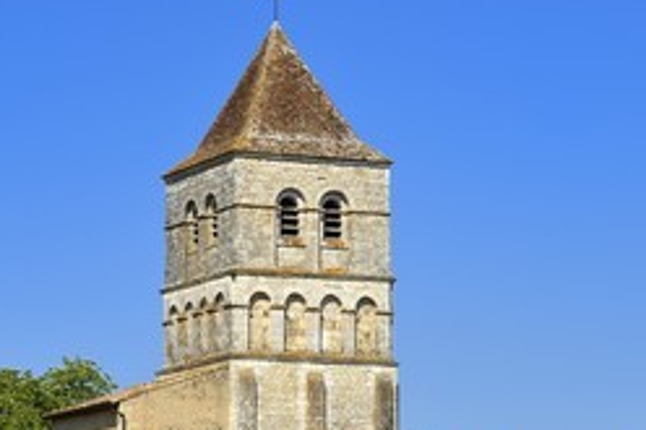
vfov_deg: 7.7
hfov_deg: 11.6
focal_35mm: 178
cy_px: 331
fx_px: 3192
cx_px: 280
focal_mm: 105
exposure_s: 1/320
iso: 200
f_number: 11
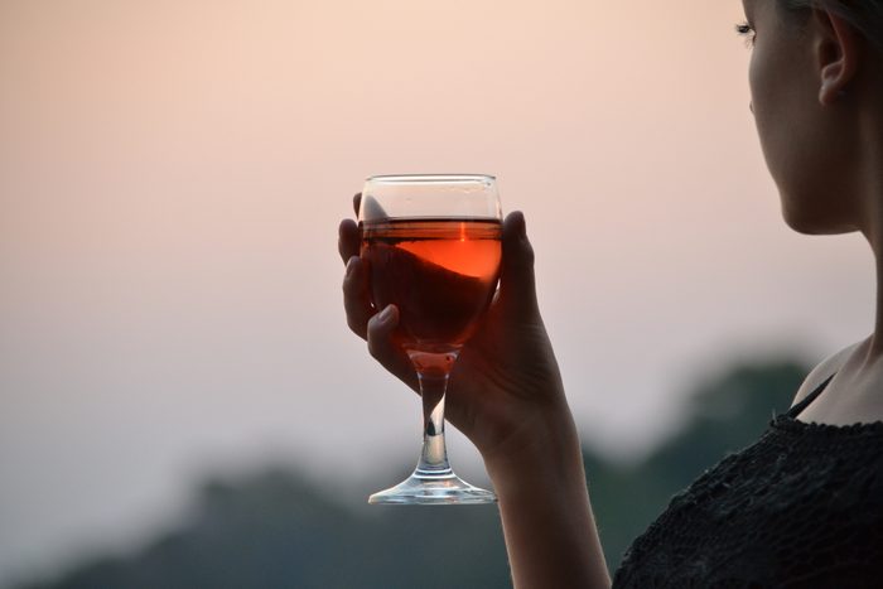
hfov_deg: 10.2
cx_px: 442
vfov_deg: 6.8
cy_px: 294
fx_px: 4968
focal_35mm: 202
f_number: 4.8
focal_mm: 135
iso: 800
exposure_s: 1/400
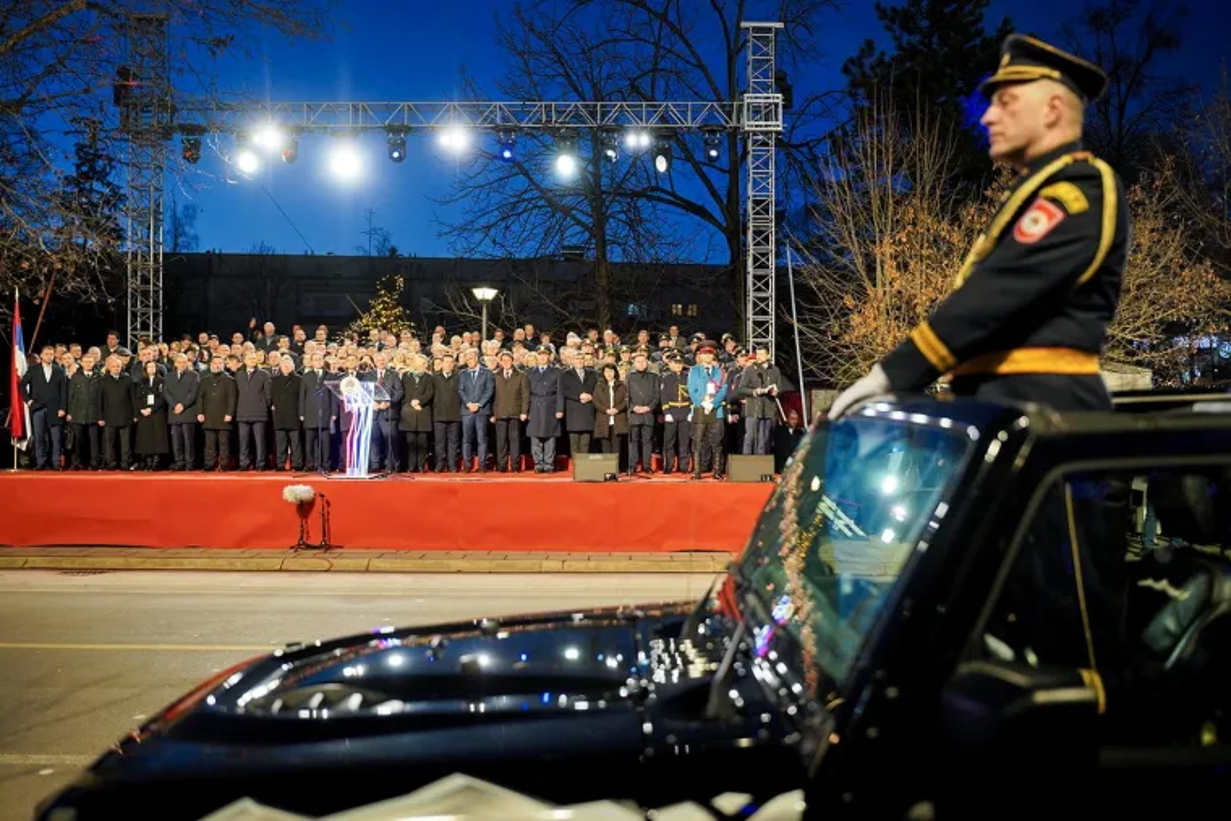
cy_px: 410
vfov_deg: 46.4
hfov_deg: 65.5
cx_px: 616
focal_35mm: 28
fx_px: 958
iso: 640
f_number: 1.8
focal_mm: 28
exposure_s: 1/320
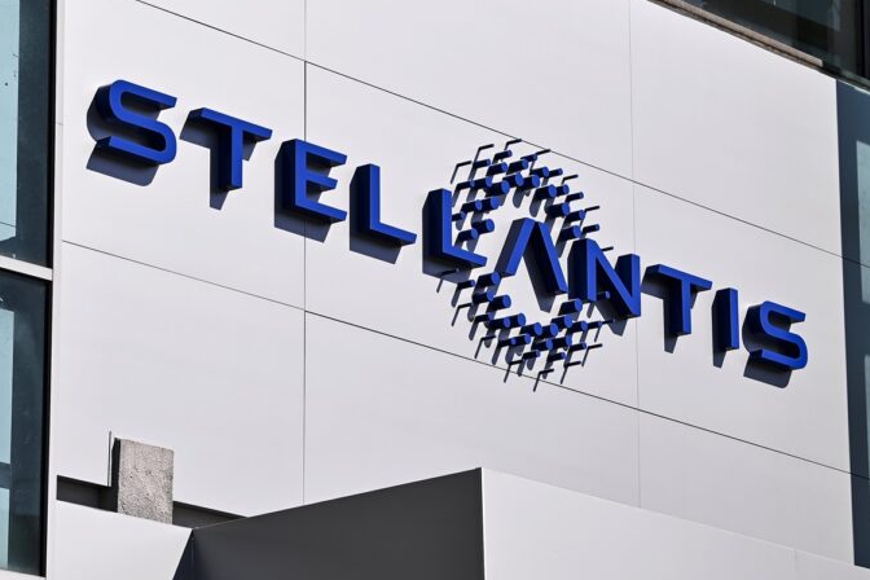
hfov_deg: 17.1
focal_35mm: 120
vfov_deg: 11.4
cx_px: 434
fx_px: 2900
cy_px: 260
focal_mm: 105
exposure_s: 1/4000
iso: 200
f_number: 4.5
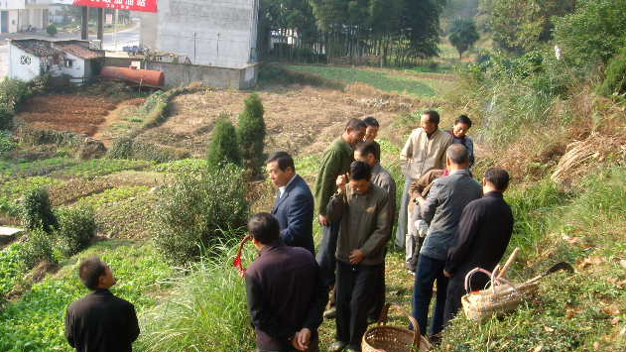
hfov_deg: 48.4
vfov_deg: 28.2
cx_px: 311
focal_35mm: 42
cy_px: 222
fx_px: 697
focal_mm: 6.4
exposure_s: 1/80.6
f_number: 5.7
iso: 64
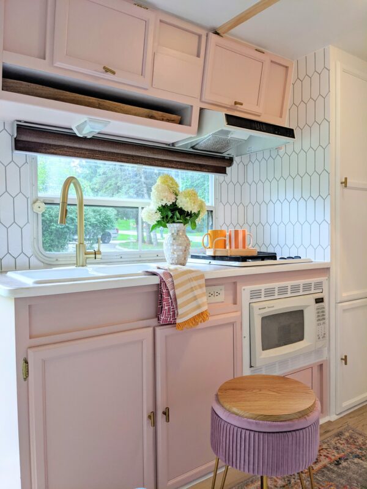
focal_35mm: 27
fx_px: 382
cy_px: 244
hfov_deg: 51.4
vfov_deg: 65.3
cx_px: 184
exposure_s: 1/60
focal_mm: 4.38
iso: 69
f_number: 1.73
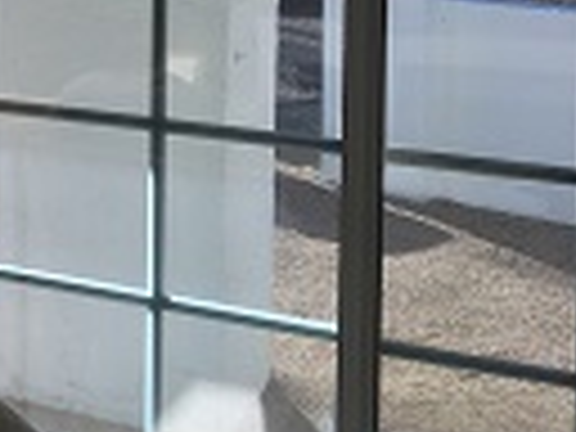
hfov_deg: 16.1
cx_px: -450
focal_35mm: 104
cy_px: -137
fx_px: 1731
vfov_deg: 13.7
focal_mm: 4.15
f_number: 2.2
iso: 25
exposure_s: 1/122
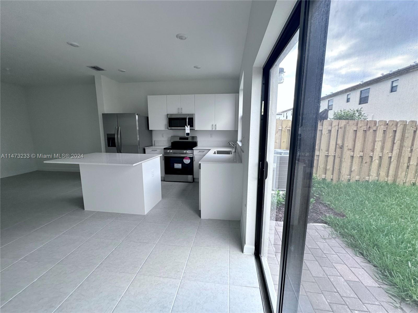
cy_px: 156
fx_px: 169
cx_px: 209
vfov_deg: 85.7
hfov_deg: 102.1
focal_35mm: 14
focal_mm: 2.22
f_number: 2.2
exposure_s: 1/99
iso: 100
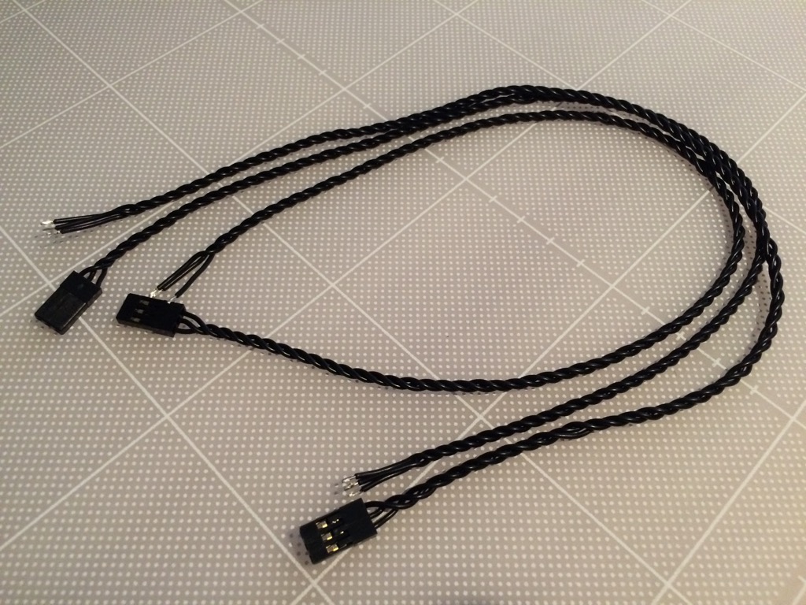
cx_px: 403
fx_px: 675
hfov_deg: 61.7
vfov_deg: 48.2
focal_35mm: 29
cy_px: 302
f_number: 2.2
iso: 320
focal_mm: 4.15
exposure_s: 1/30
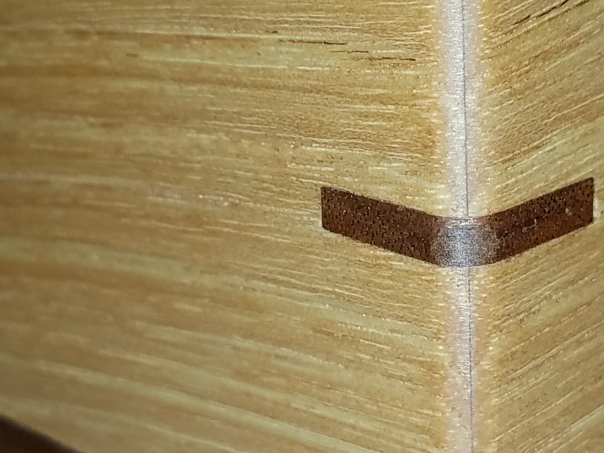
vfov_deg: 15.1
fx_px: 1710
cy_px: 163
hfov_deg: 20.0
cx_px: 407
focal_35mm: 98
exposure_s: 1/218
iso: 50
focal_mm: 4.2
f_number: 1.7
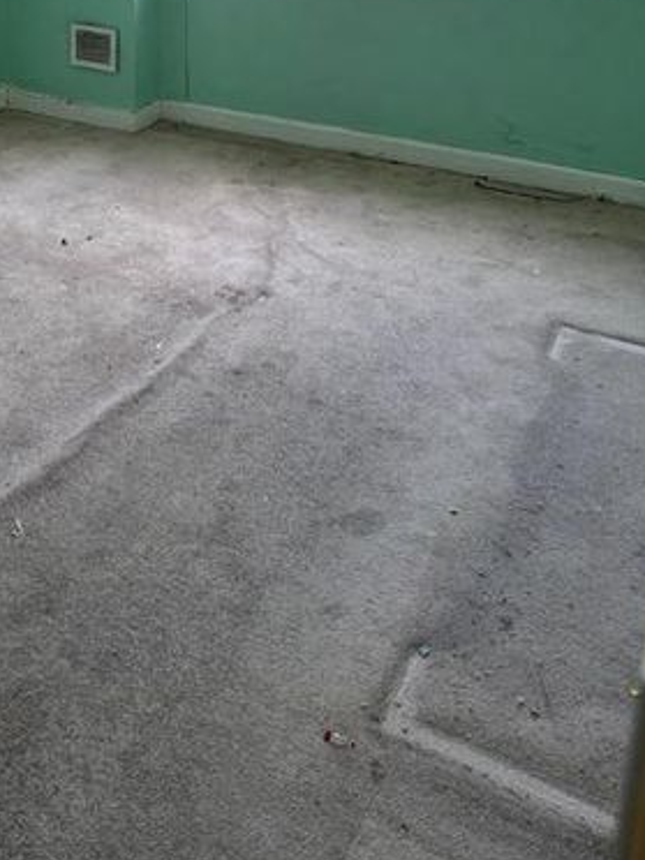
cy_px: 108
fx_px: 1068
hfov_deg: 32.6
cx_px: 125
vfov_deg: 40.9
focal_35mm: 43
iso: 125
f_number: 1.78
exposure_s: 1/121
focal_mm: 6.76
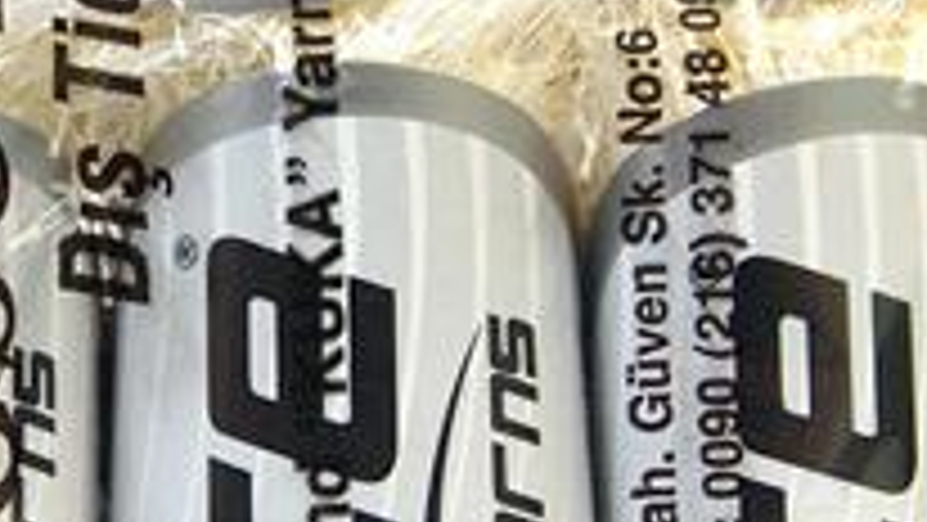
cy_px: 79
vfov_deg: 9.4
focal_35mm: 129
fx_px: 3172
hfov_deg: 16.4
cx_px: 76
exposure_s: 1/33
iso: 200
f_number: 2.9
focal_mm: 12.53
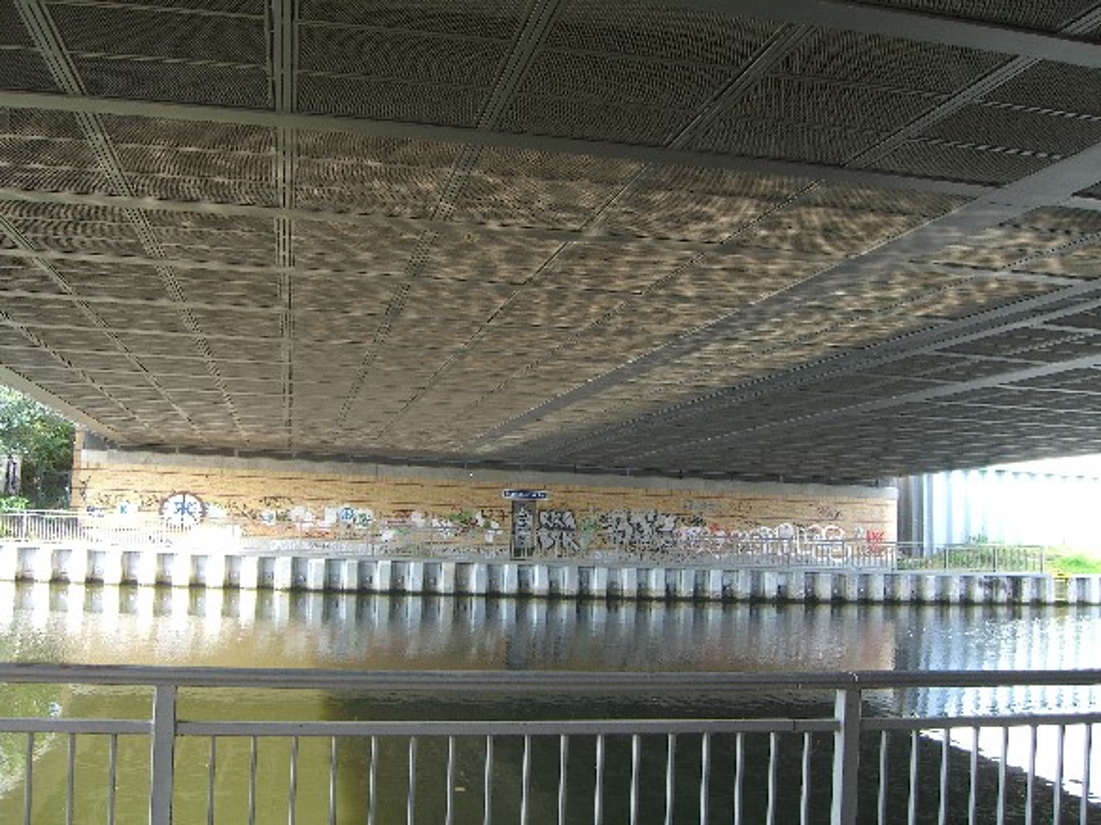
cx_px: 550
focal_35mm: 38
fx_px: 1208
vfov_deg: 37.7
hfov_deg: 49.0
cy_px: 412
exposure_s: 1/80
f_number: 2.8
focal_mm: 7.9
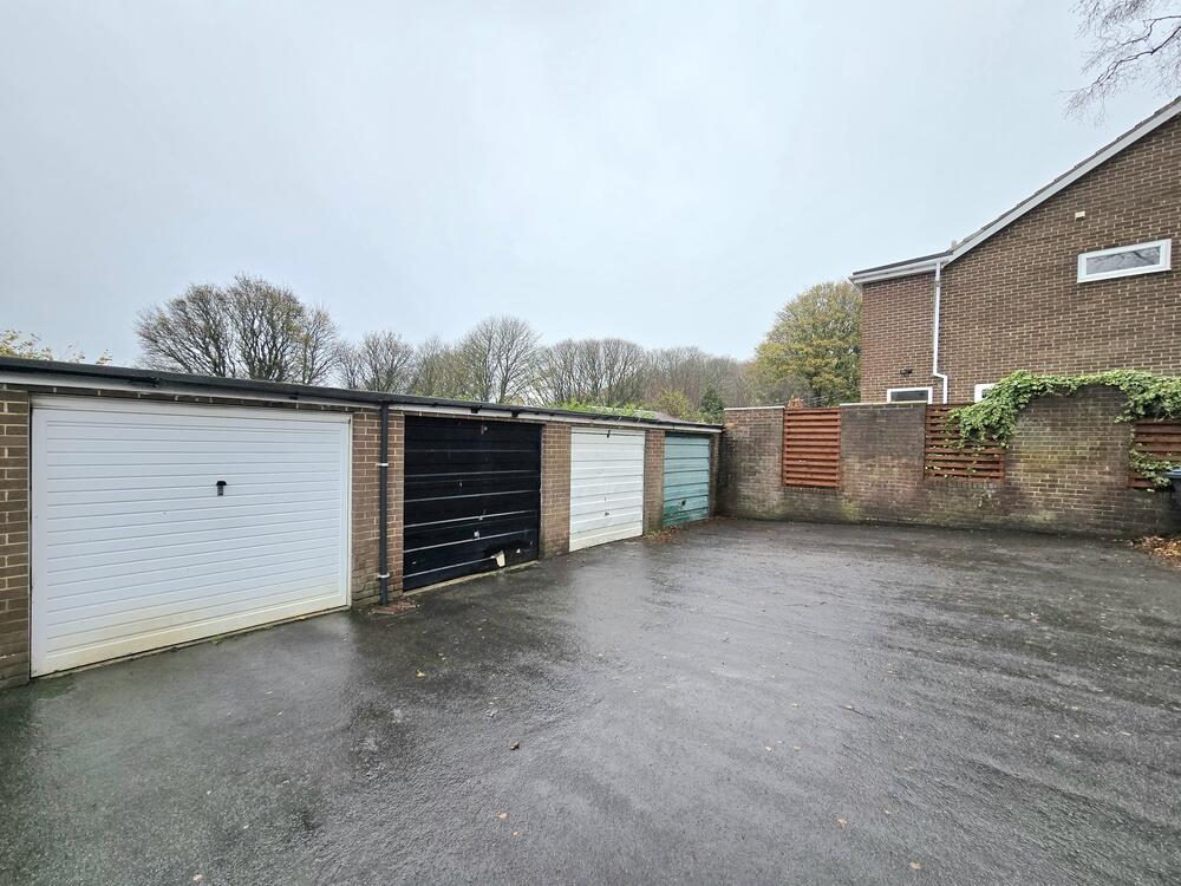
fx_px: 444
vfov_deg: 89.9
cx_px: 590
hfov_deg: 106.2
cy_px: 443
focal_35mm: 13
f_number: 2.2
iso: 50
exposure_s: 1/294
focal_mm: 2.2
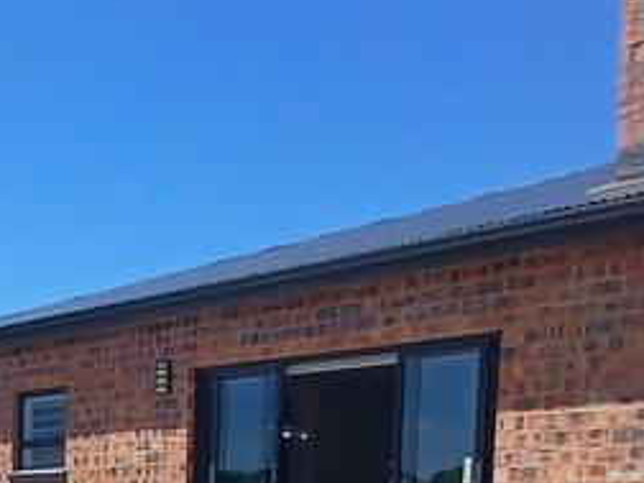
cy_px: 644
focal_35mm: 54
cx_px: 74
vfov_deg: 23.6
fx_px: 1005
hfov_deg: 33.8
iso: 50
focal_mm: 1.4
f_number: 2.2
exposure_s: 1/1248
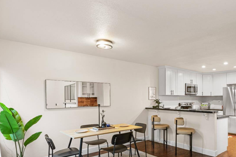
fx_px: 168
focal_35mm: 26
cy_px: 99
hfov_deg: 68.2
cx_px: 156
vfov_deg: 49.5
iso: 800
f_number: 9
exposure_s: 1/1.25
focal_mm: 18.5
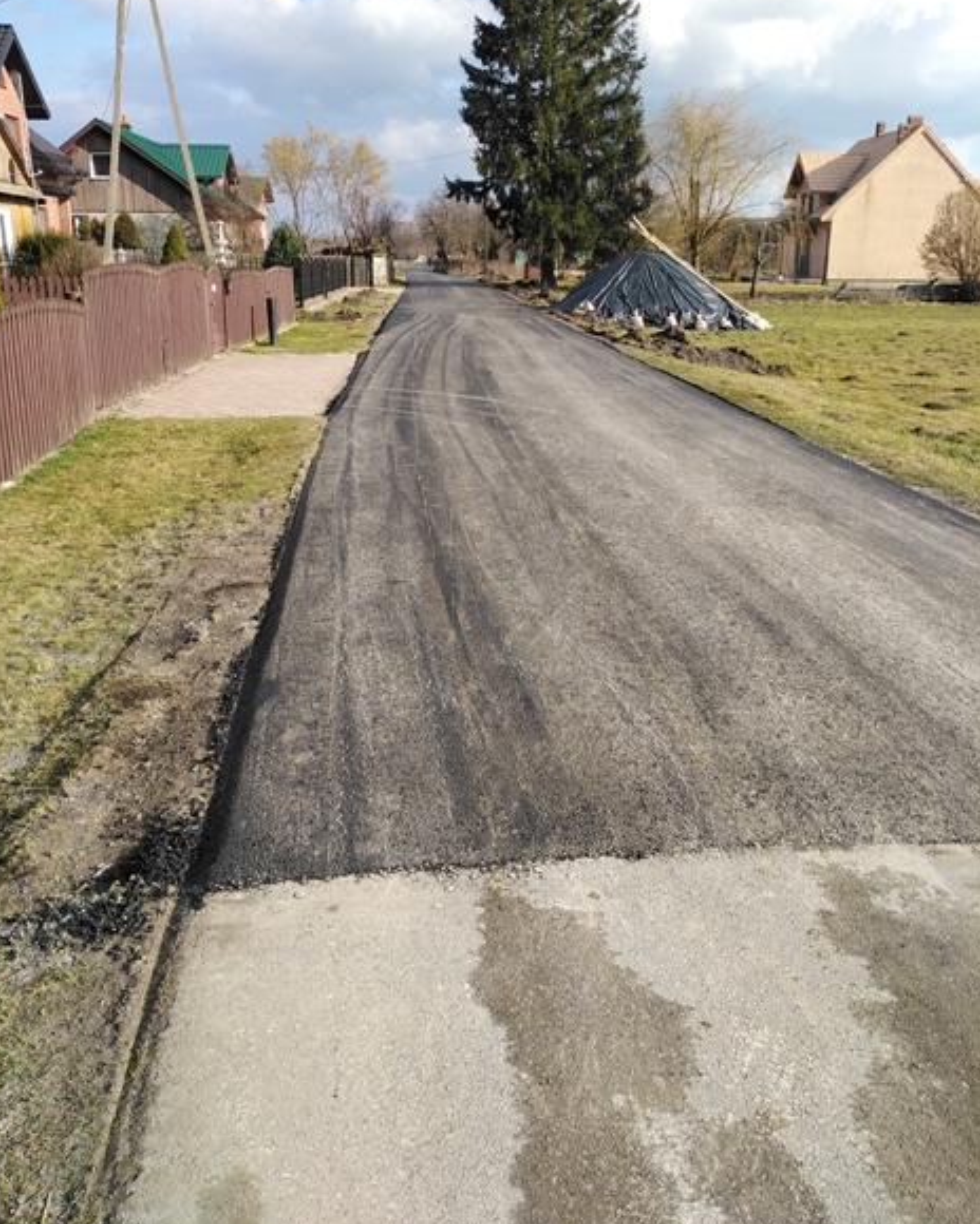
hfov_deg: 51.5
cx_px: 482
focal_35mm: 28
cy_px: 576
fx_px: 1015
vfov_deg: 62.2
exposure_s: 1/794
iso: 100
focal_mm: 3.62
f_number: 1.8
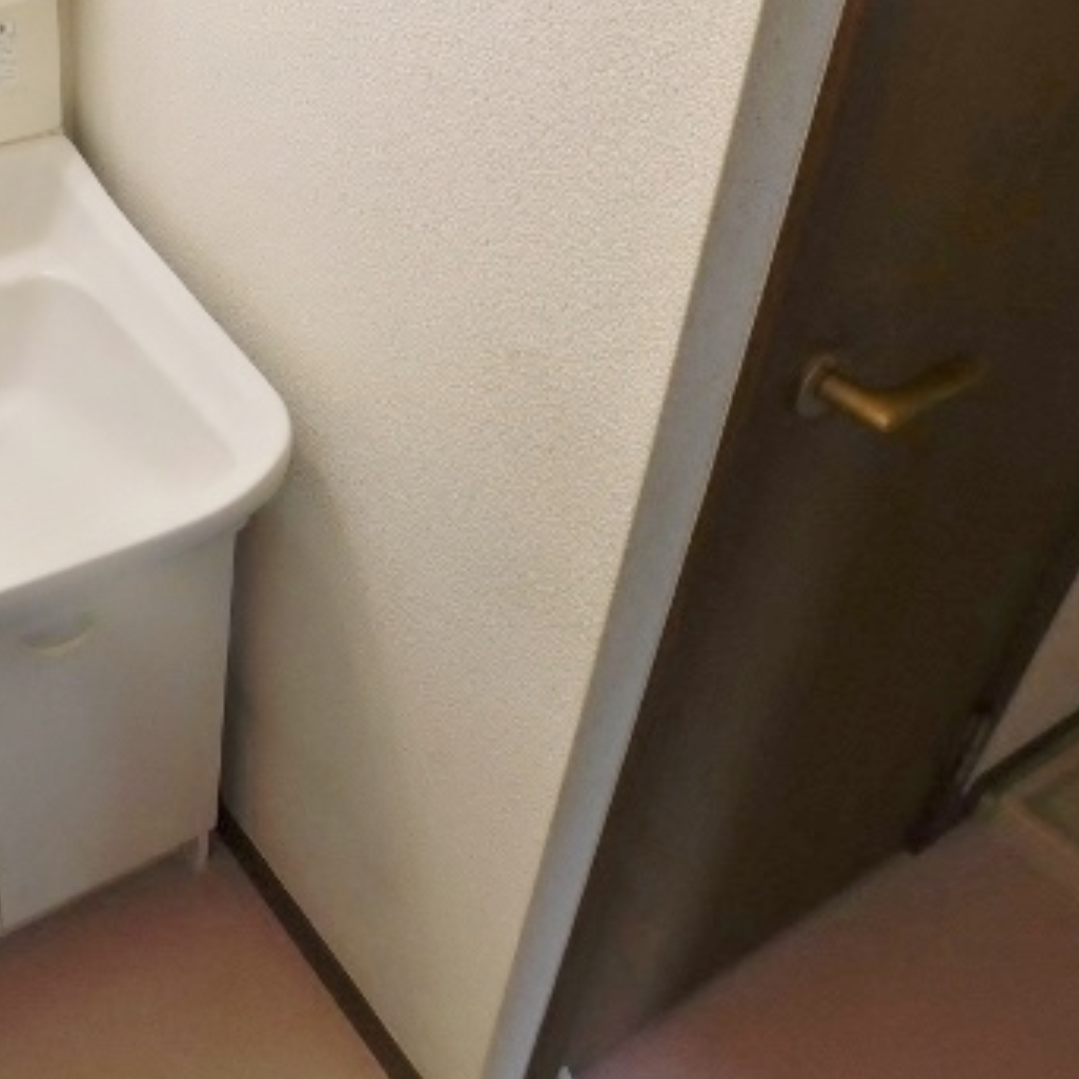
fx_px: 1340
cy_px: 331
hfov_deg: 40.9
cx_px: 133
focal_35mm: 38
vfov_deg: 43.0
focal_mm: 4
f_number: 3
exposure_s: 1/40
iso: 125
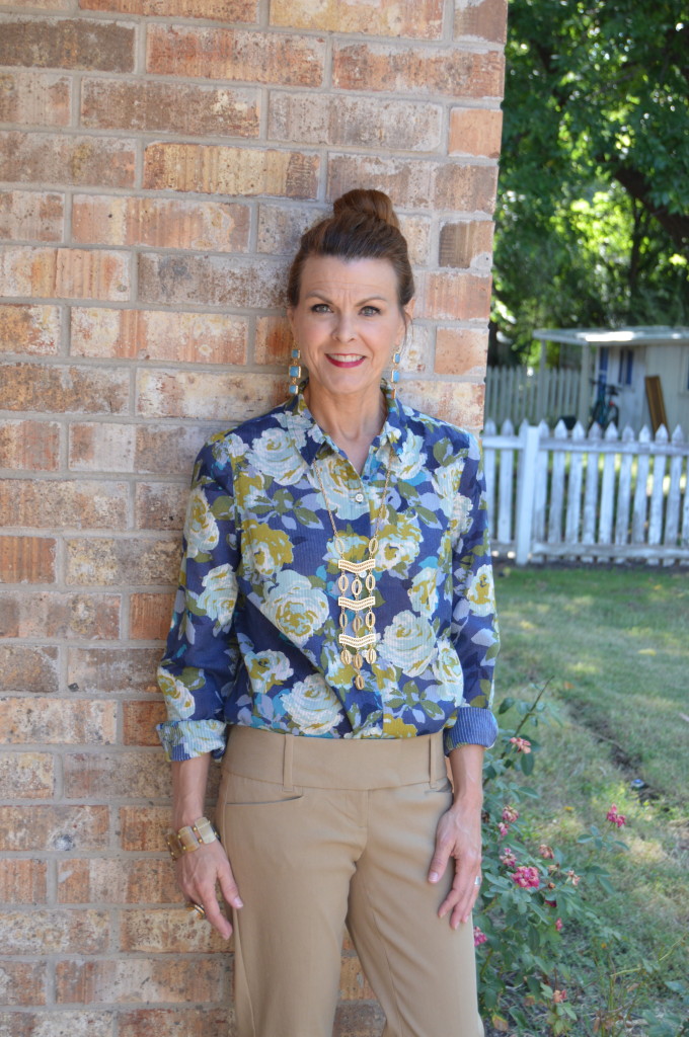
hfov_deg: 22.6
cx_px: 344
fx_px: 1727
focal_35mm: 60
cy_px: 518
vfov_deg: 33.4
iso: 400
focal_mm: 40
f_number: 5.6
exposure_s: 1/125
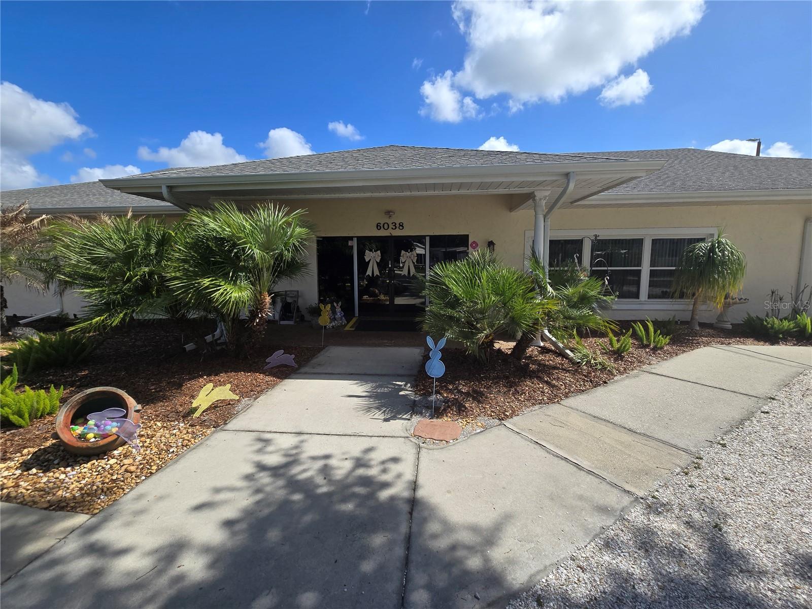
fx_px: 305
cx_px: 406
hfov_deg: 106.2
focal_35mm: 13
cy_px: 304
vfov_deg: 89.9
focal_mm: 2.2
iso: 50
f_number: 2.2
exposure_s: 1/2443
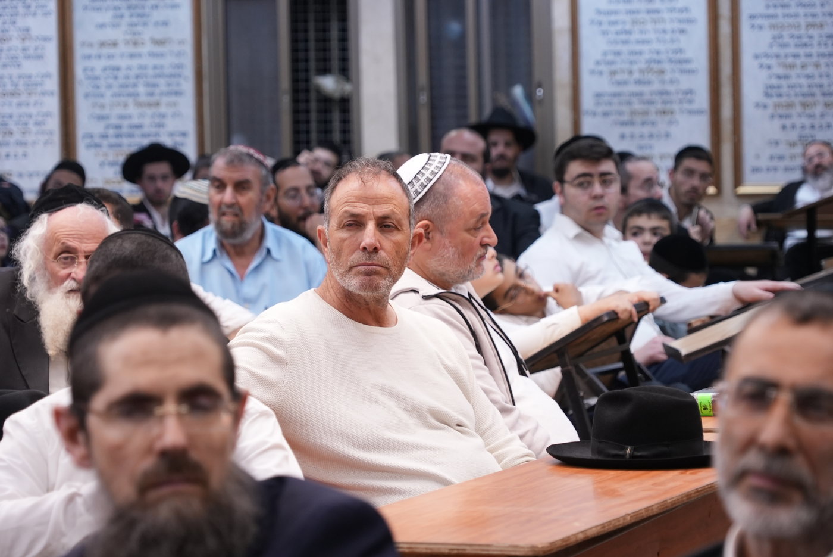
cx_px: 416
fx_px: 3472
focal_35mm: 150
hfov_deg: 13.7
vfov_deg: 9.2
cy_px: 278
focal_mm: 150
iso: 3200
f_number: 7.1
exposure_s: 1/160
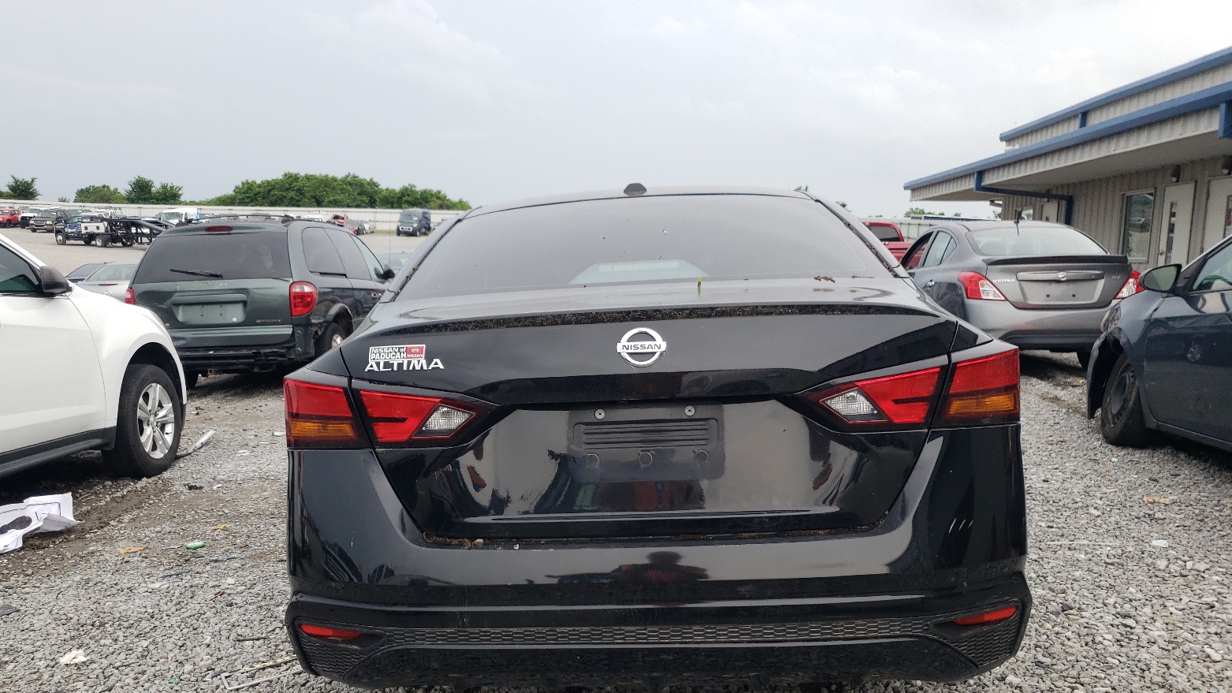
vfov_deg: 39.7
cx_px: 606
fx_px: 947
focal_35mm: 29
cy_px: 459
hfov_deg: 66.1
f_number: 1.5
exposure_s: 1/667
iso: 50
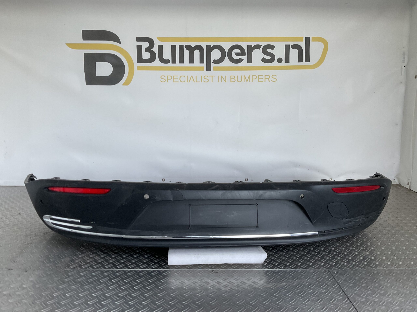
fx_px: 349
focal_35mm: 29
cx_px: 208
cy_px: 156
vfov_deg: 48.2
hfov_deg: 61.7
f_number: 1.8
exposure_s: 1/50
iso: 50
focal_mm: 3
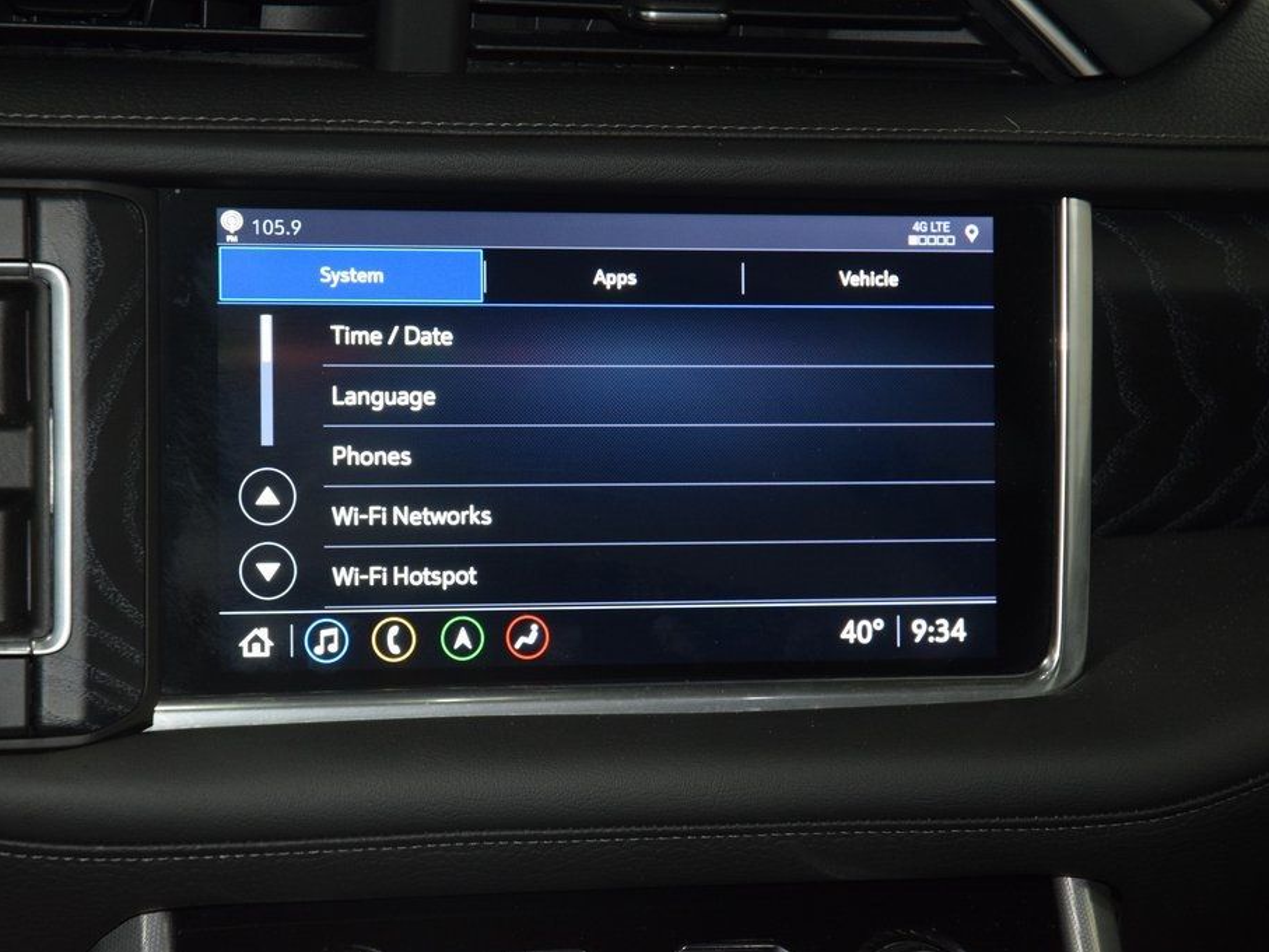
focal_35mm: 114
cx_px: 579
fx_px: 4179
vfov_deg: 13.0
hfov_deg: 17.3
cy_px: 477
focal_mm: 70
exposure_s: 1/60
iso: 1800
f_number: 4.5
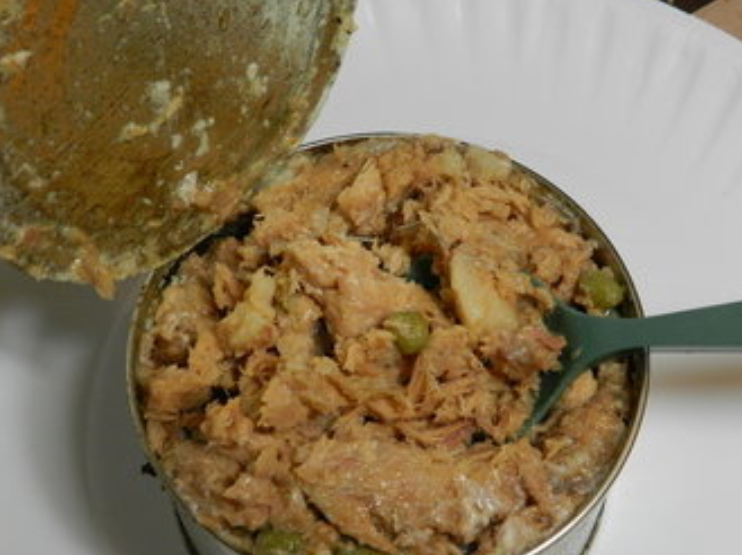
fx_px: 1199
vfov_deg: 26.0
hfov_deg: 34.4
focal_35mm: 56
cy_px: 332
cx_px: 397
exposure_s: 1/100
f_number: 4.2
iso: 640
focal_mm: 8.1
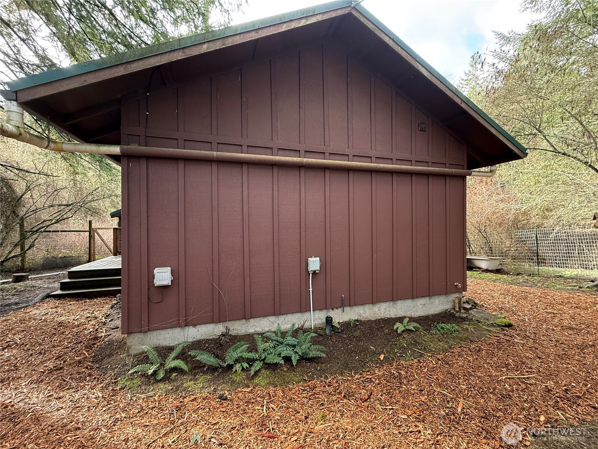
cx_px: 299
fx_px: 242
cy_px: 224
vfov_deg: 85.7
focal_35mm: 14
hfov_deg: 102.1
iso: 250
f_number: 2.2
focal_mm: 2.22
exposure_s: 1/99
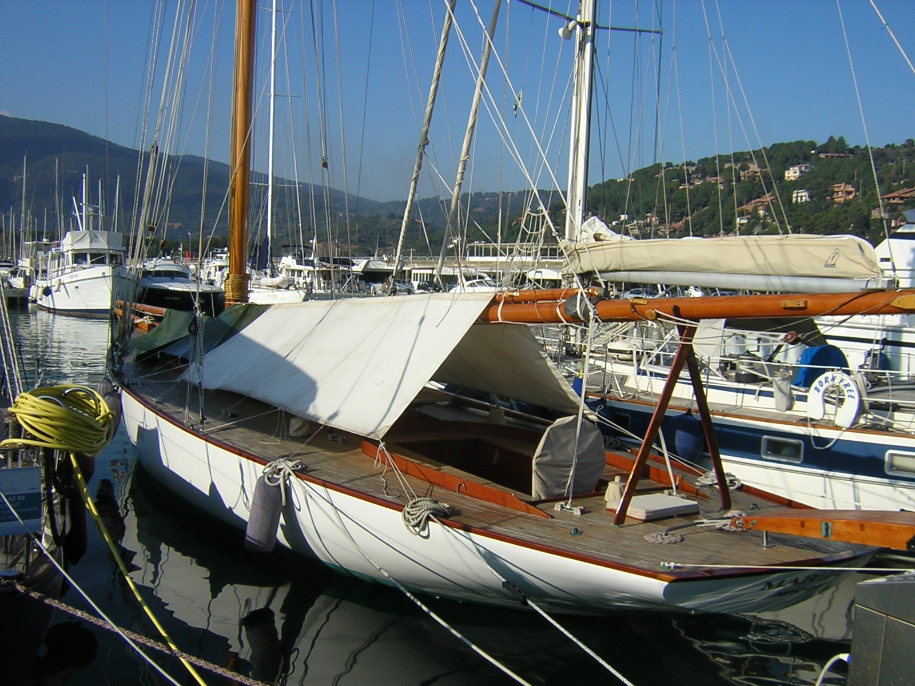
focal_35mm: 36
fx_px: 952
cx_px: 458
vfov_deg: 39.7
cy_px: 343
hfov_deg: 51.4
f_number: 5.2
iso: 100
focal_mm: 4.7
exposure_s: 1/577
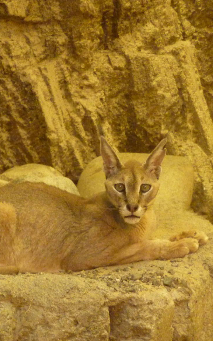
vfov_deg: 4.8
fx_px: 4041
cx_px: 62
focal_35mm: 435
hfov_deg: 3.0
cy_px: 171
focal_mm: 49.2
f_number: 4.9
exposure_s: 1/40
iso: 800
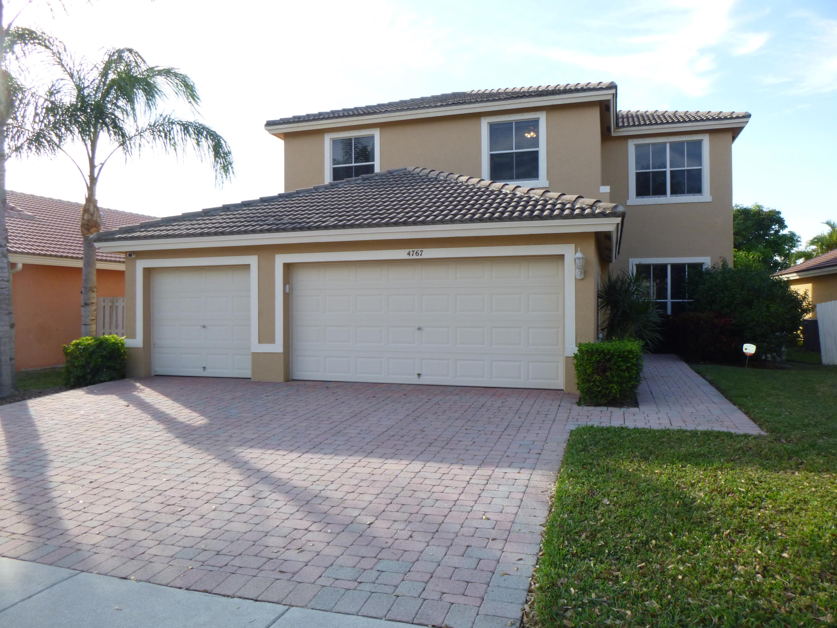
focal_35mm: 25
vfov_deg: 54.9
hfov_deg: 69.4
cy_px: 314
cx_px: 418
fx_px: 604
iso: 100
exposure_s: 1/200
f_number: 3.9
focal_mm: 4.5
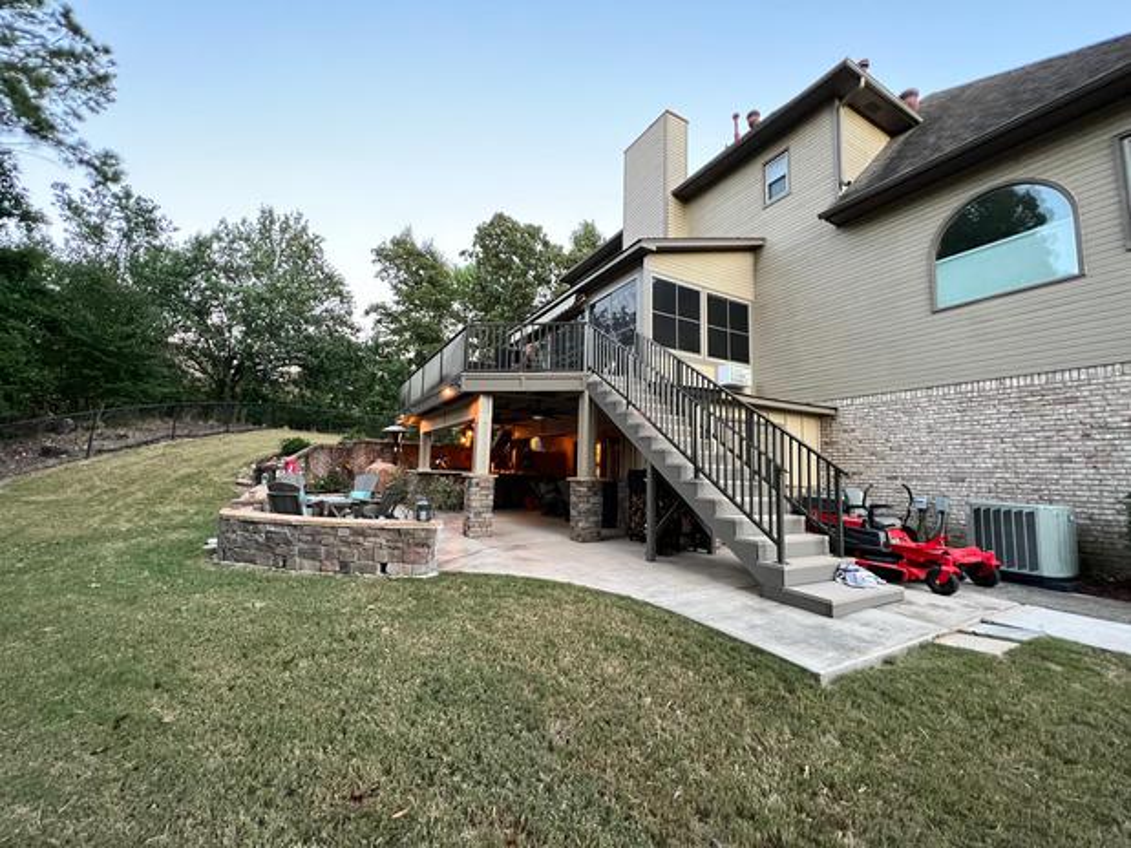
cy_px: 424
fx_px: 425
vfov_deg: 89.9
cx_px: 566
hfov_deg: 106.2
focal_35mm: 13
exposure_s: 1/60
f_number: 1.8
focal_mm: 1.57
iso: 500
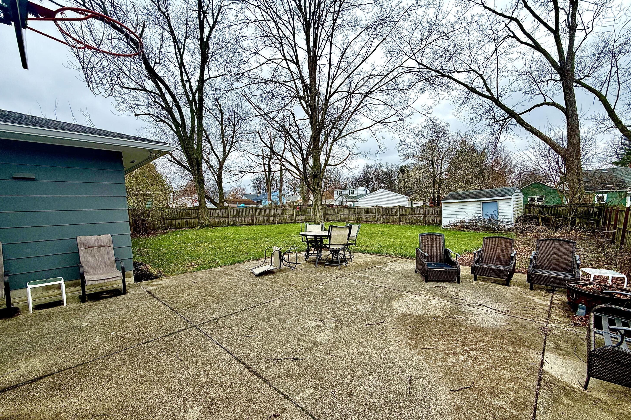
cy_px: 231
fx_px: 263
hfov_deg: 100.4
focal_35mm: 15
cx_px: 323
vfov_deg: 77.1
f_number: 2.2
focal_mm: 2.22
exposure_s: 1/502
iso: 40
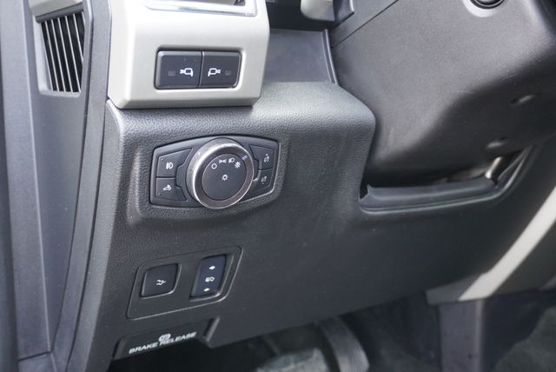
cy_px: 186
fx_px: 556
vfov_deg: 36.9
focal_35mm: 36
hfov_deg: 53.1
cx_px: 278
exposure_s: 1/60
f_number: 4.5
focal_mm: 24
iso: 1000
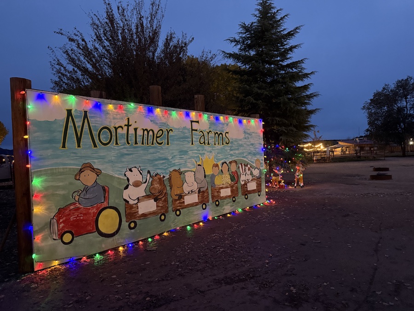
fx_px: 287
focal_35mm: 24
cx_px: 207
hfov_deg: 71.6
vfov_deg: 56.8
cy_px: 156
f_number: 1.78
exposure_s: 1/30
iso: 1250
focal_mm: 6.76
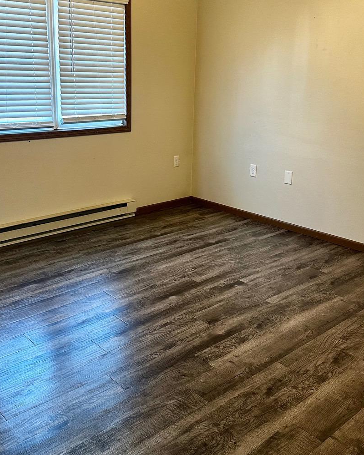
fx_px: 485
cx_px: 165
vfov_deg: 50.0
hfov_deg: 41.1
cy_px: 181
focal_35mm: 36
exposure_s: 1/60
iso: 250
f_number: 1.78
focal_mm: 6.86
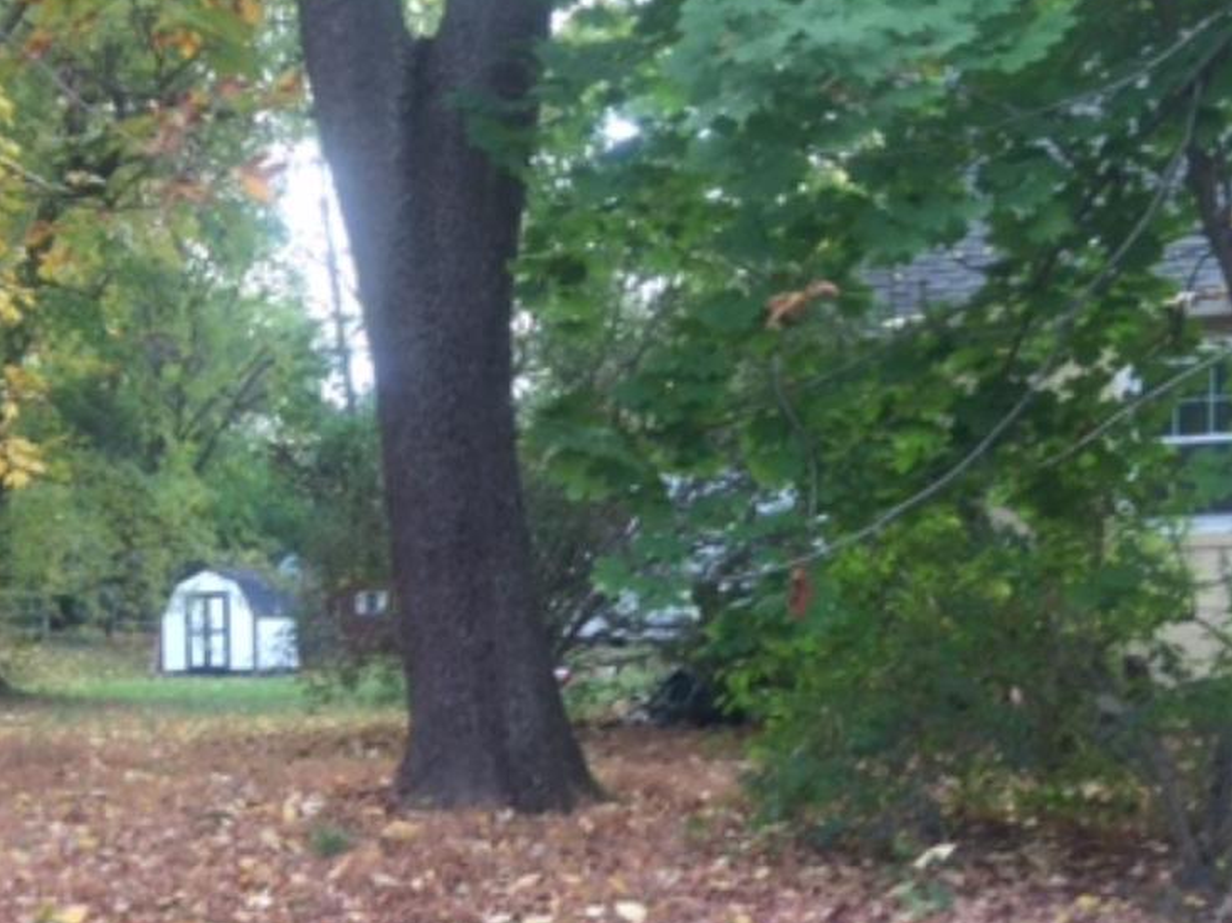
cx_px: 79
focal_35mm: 57
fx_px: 2028
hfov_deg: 31.9
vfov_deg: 24.8
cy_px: 859
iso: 40
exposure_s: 1/60
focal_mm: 4.15
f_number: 2.2
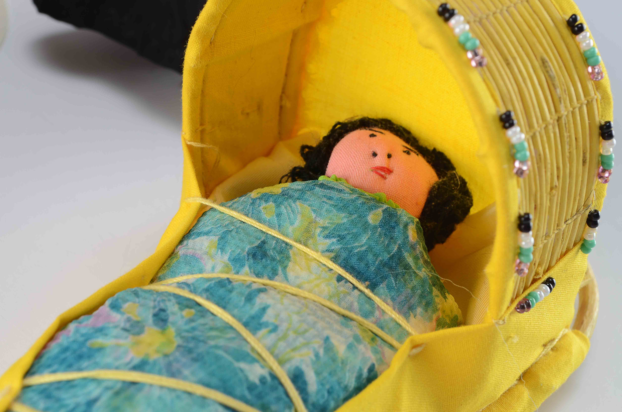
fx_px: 1422
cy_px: 206
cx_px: 311
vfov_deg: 16.5
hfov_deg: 24.7
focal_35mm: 82
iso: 100
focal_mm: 55
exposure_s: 1/80
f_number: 11
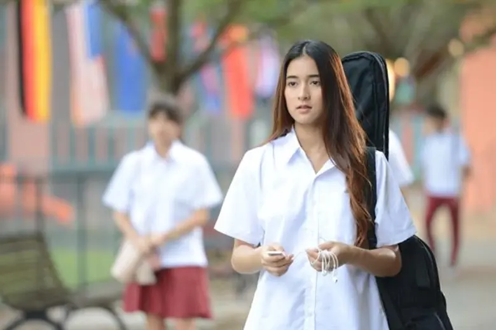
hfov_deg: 11.1
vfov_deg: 7.4
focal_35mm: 185
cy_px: 165
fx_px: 2549
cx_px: 248
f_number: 2.8
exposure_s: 1/500
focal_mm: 185
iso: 800
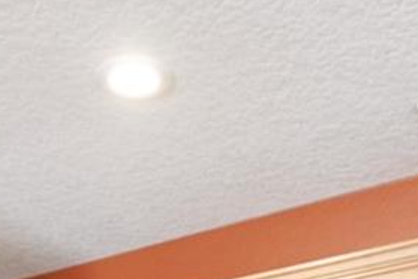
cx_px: 175
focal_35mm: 86
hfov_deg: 23.6
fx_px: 998
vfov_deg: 12.6
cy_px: 657
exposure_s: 1/40
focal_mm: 10
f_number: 4
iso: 1000
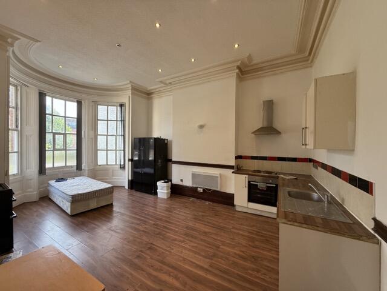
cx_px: 194
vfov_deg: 85.7
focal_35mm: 14
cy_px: 146
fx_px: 157
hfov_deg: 102.1
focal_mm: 2.22
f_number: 2.2
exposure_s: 1/99
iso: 125
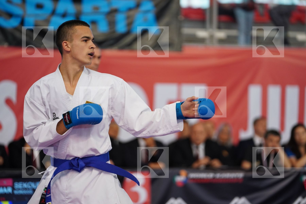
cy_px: 102
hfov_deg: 12.8
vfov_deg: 8.5
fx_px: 1368
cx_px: 153
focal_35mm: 161
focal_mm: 161
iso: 2000
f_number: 2.8
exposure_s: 1/1000
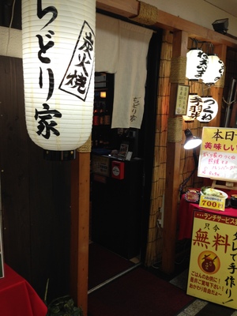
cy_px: 158
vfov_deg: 55.4
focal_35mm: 33
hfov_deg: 42.9
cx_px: 118
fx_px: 301
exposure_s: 1/20
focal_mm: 4.12
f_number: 2.4
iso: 64
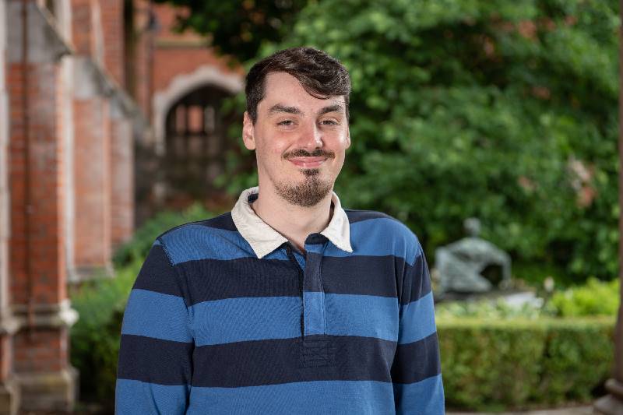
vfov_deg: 19.4
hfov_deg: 28.8
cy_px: 208
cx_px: 312
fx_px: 1211
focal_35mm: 70
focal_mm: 70
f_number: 3.5
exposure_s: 1/125
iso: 250
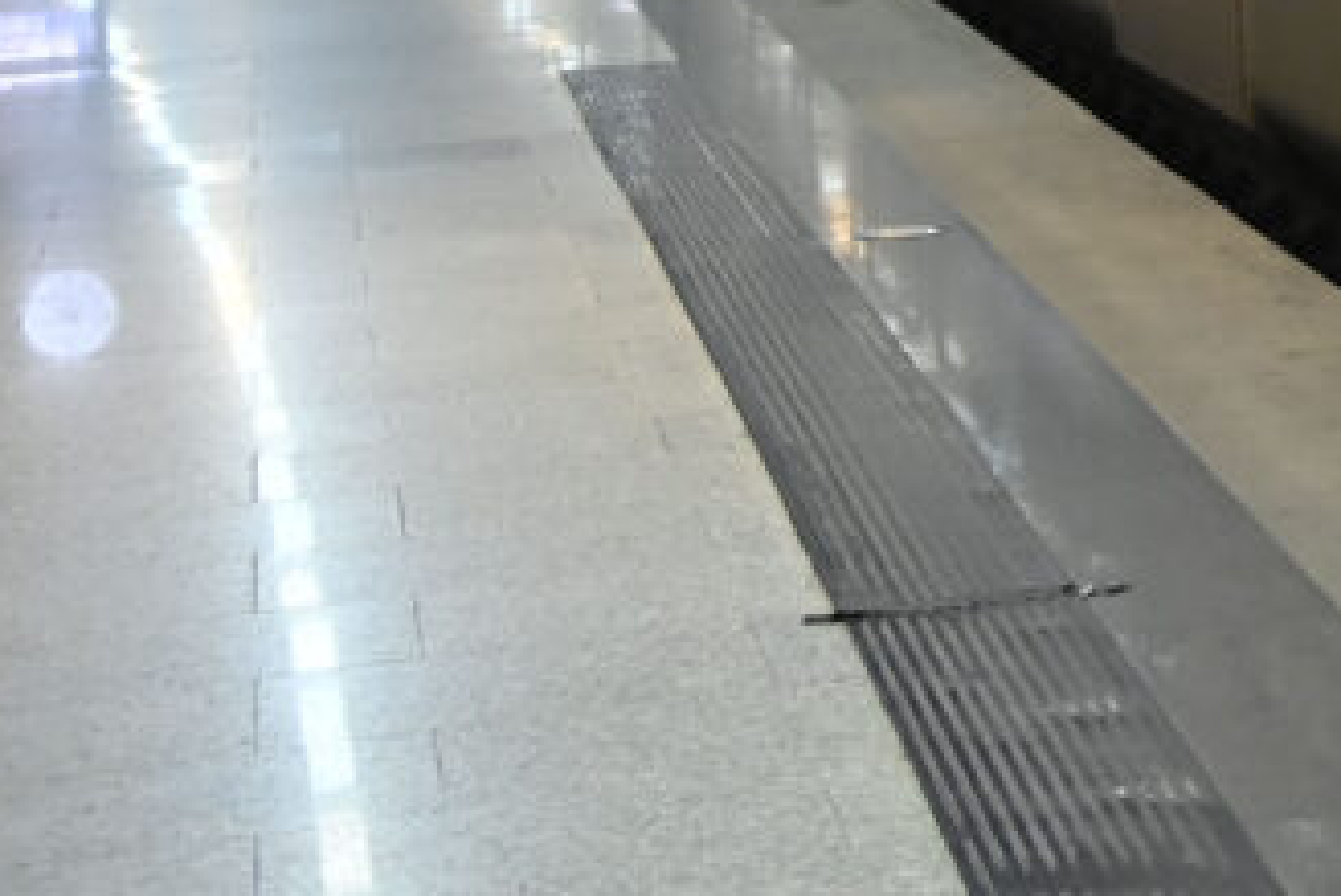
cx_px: 2433
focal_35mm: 128
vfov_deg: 10.4
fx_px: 4770
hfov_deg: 14.1
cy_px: -446
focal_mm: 35
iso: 4000
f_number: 4
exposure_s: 1/200
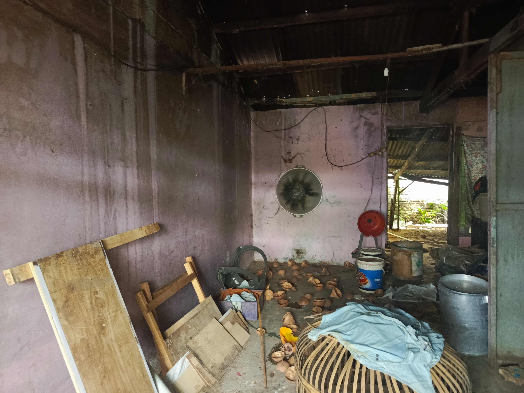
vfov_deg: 58.9
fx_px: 348
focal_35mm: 23
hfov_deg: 73.9
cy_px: 196
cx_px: 262
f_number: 1.75
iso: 4684
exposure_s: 1/25
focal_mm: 5.25
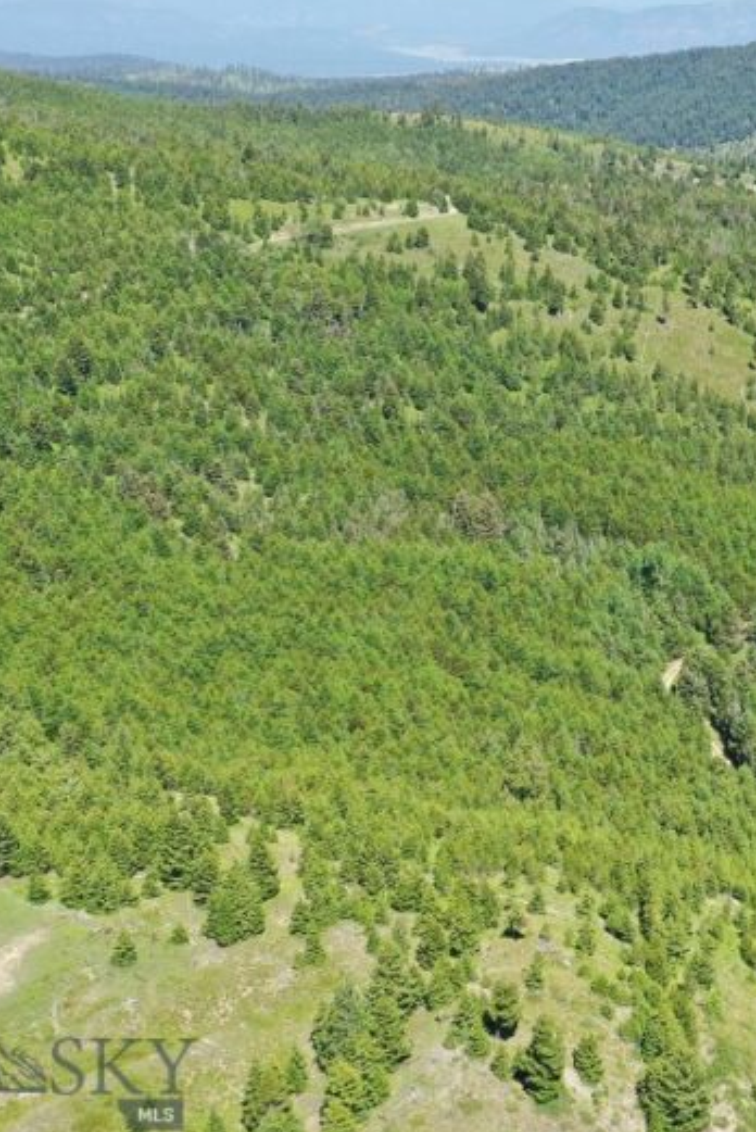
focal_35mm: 55
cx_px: 886
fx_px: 1730
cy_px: 418
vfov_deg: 36.0
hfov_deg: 22.8
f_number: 5
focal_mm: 10.26
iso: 100
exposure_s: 1/320
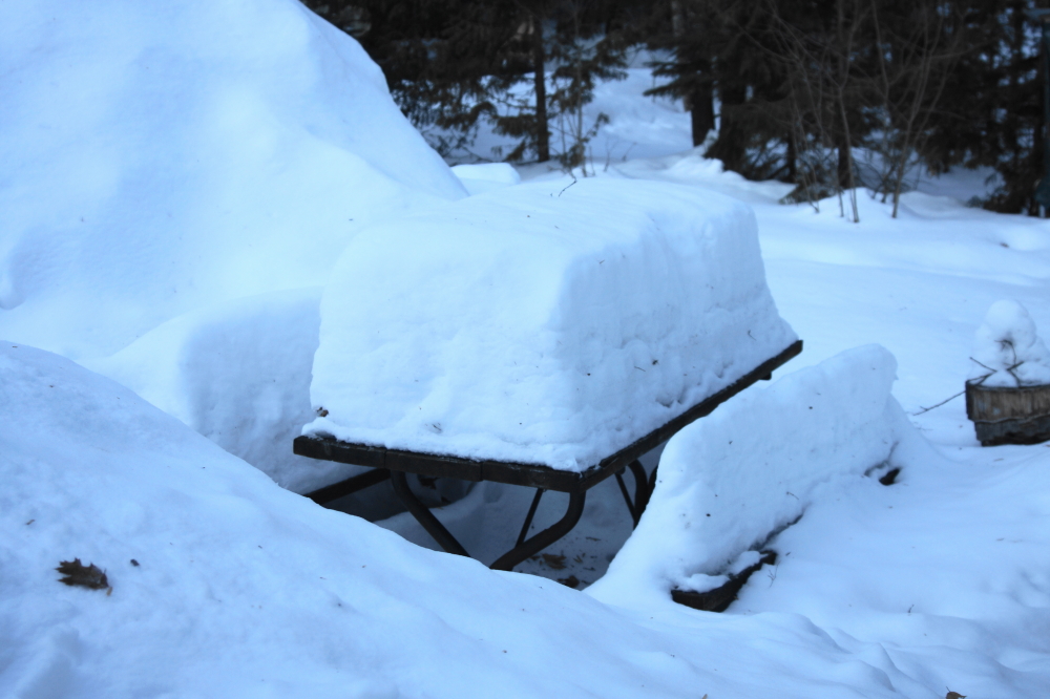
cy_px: 350
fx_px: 2187
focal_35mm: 75
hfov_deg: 27.0
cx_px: 525
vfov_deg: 18.2
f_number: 4.5
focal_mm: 50
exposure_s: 1/80
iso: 100
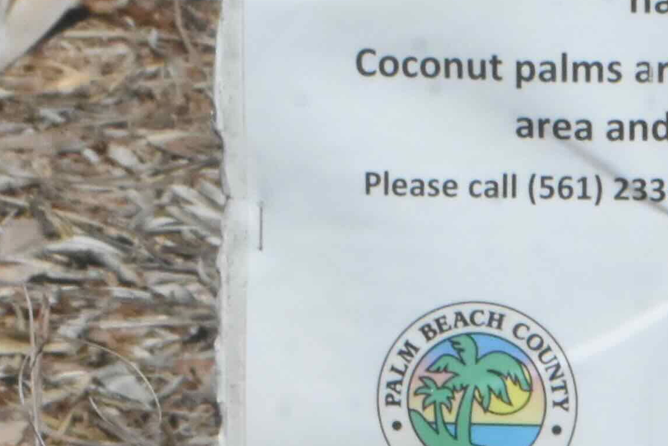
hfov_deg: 9.4
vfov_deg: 6.3
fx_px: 4033
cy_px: 318
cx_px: 680
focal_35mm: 217
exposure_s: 1/2000
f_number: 22
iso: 3200
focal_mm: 55
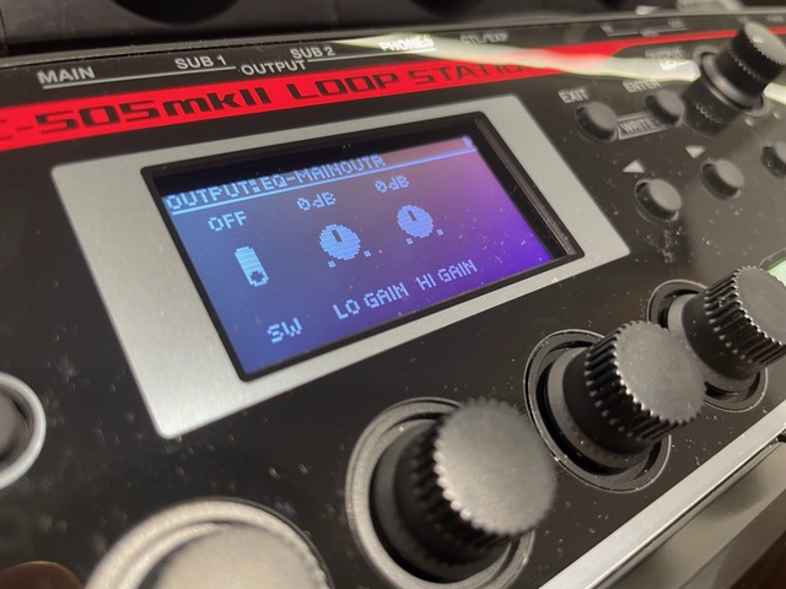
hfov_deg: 67.3
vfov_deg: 53.1
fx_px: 590
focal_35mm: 26
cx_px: 393
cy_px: 294
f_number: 1.6
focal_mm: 4.2
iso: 100
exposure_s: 1/60
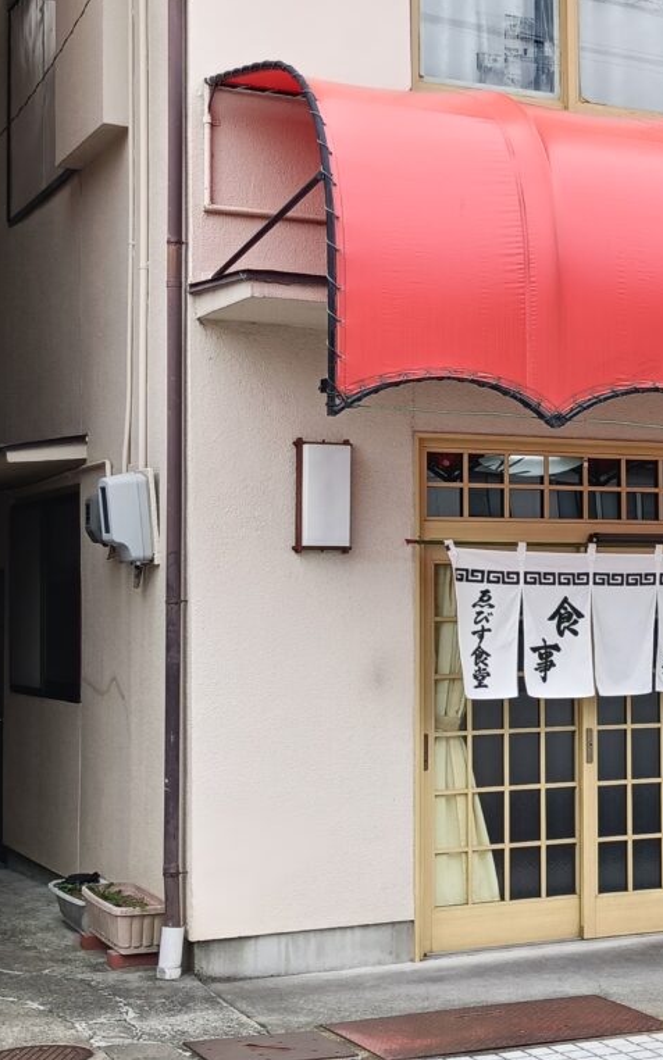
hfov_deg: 19.9
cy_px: 528
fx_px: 1850
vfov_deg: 32.0
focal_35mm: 64
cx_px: 616
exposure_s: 1/180
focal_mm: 4.7
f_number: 1.7
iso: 50
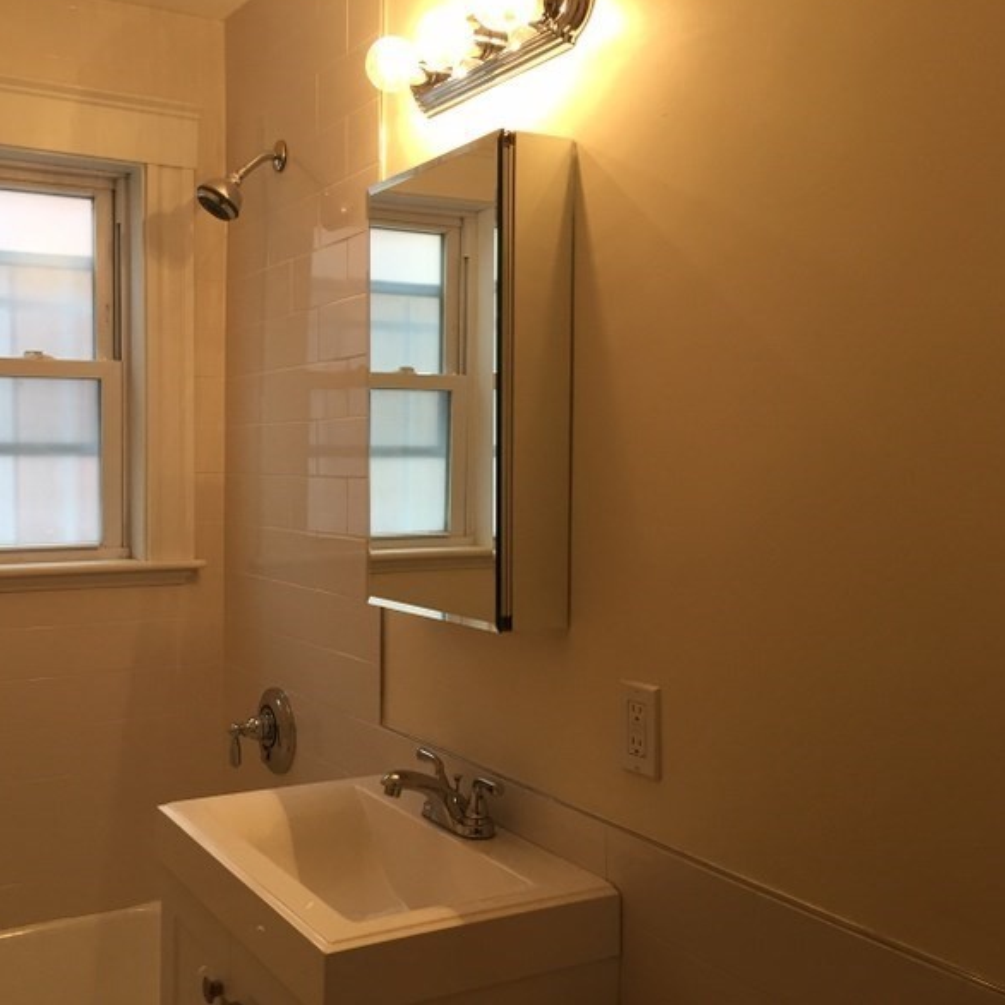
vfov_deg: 47.2
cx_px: 355
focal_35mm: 35
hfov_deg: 46.6
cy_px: 492
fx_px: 1150
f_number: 2.2
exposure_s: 1/30
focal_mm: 4.15
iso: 32
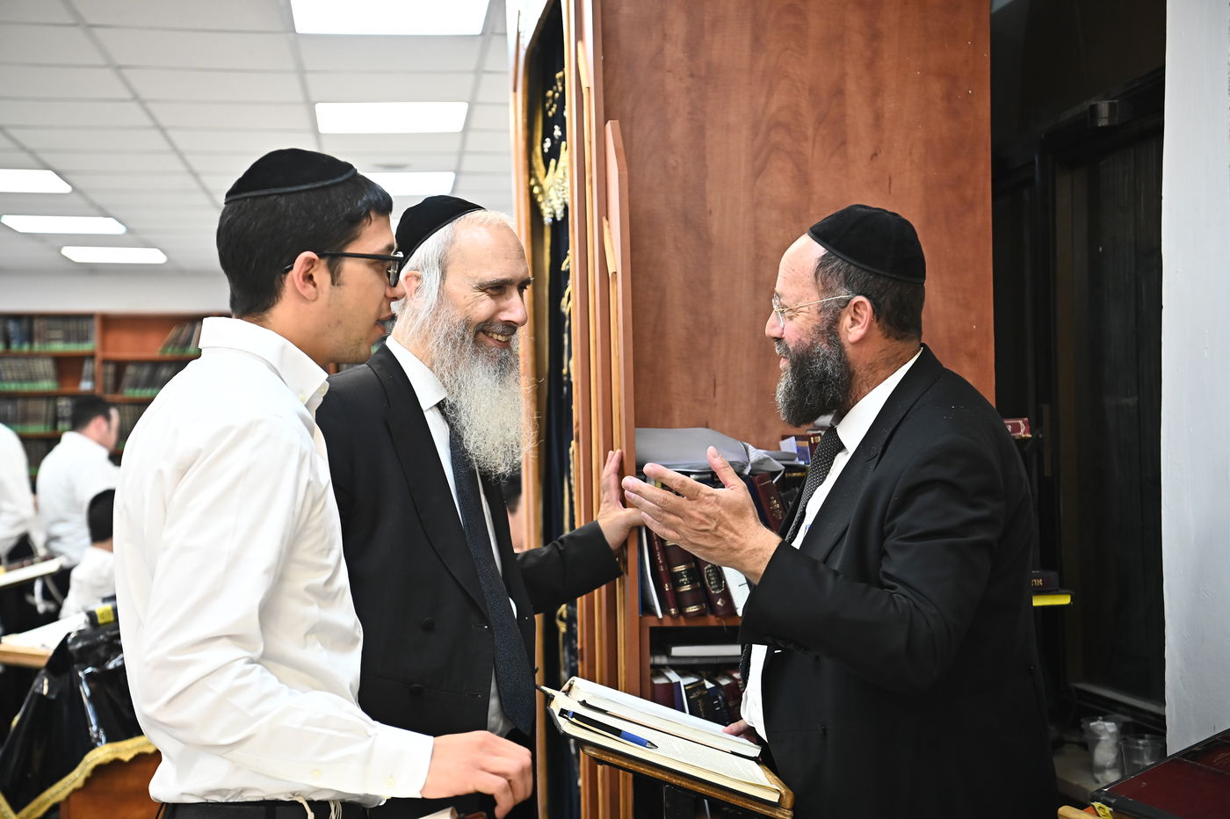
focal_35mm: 56
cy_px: 410
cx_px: 615
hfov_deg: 35.7
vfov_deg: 24.2
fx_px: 1912
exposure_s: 1/200
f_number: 4
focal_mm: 56
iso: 2000
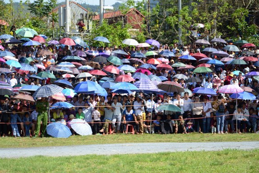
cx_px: 119
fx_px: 749
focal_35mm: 104
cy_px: 77
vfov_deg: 13.2
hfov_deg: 19.6
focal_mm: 62
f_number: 5.3
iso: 100
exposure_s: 1/400
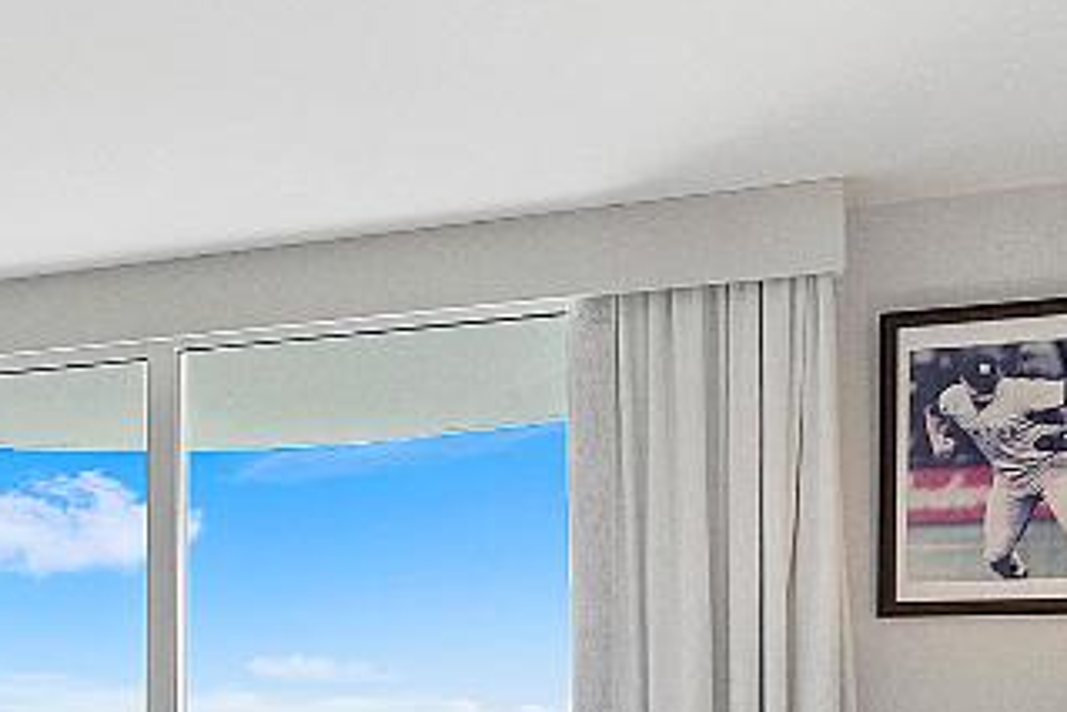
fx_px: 1601
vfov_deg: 23.9
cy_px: 732
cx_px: -43
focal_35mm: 54
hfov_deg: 33.2
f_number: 8
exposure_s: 1/160
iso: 250
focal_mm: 10
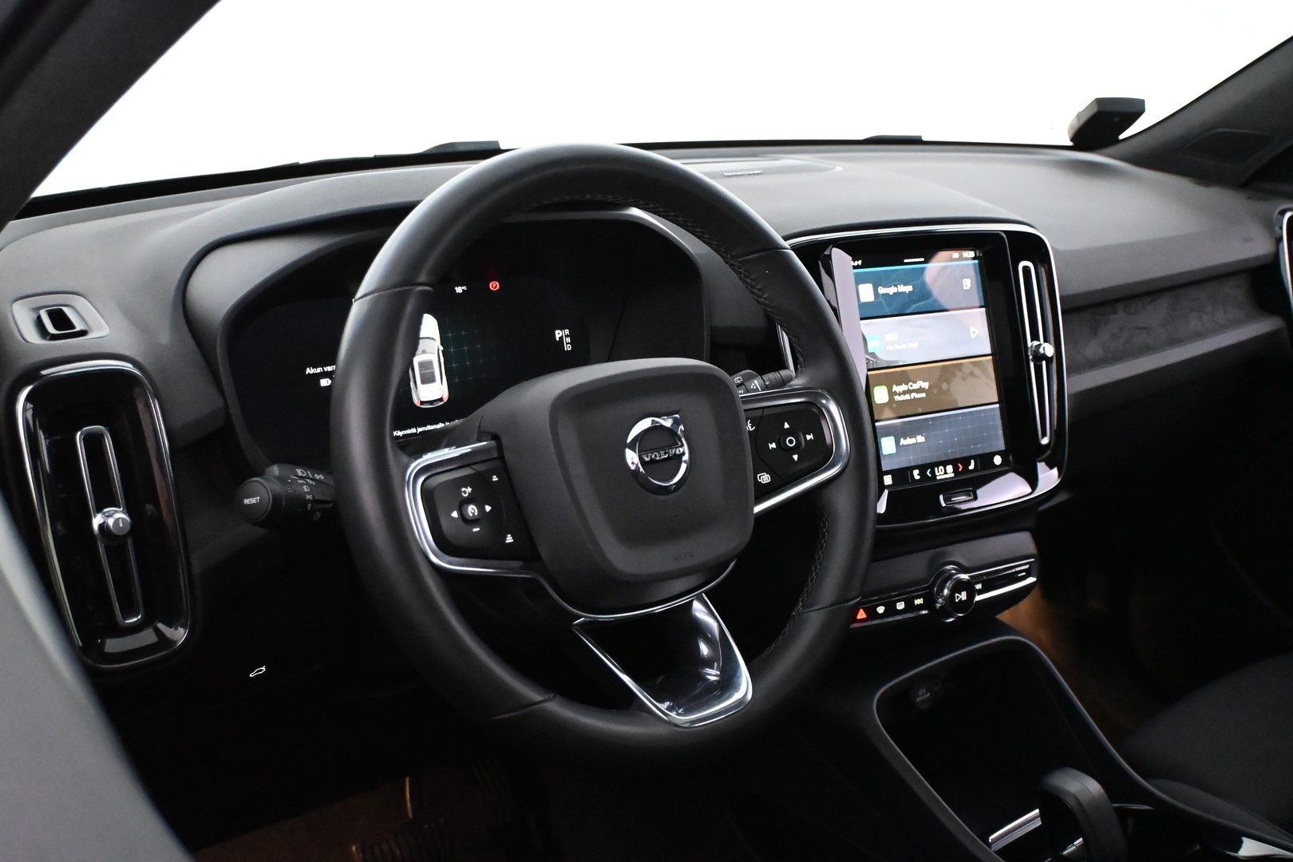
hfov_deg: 52.2
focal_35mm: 37
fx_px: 1320
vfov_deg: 36.2
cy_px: 431
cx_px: 646
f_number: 4.2
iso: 10000
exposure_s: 1/60
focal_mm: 24.5
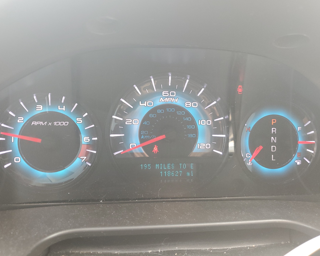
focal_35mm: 28
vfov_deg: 51.5
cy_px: 129
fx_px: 265
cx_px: 161
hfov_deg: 62.2
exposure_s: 1/60.2
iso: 89
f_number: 1.5
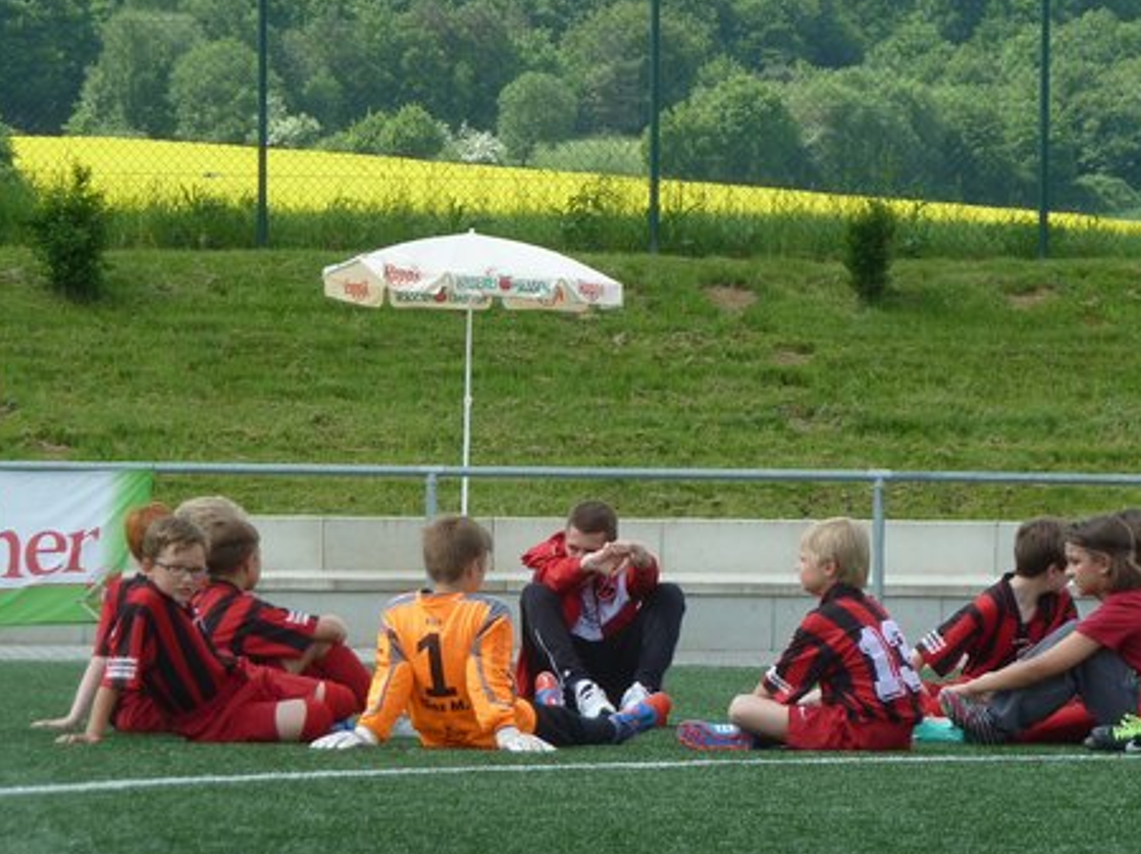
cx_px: 593
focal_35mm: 263
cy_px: 300
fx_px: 8664
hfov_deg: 7.5
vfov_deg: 5.6
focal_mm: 27.8
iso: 80
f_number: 4.5
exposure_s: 1/250
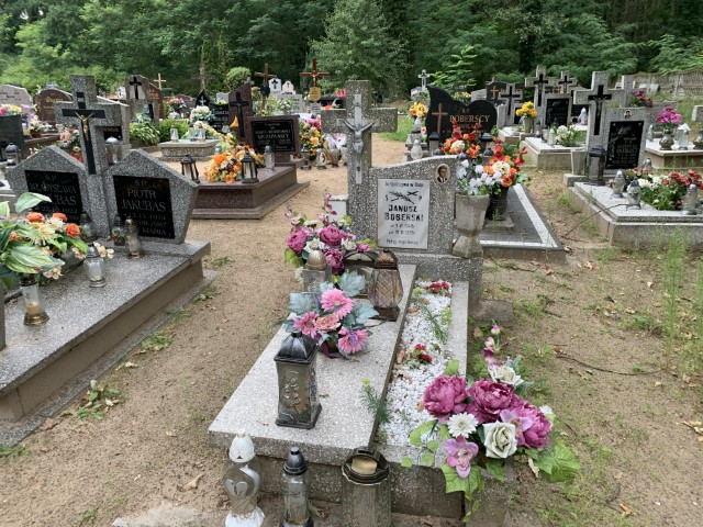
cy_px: 264
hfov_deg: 67.3
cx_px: 352
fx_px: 528
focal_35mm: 26
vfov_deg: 53.1
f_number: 1.8
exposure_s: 1/118
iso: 100
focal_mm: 4.25
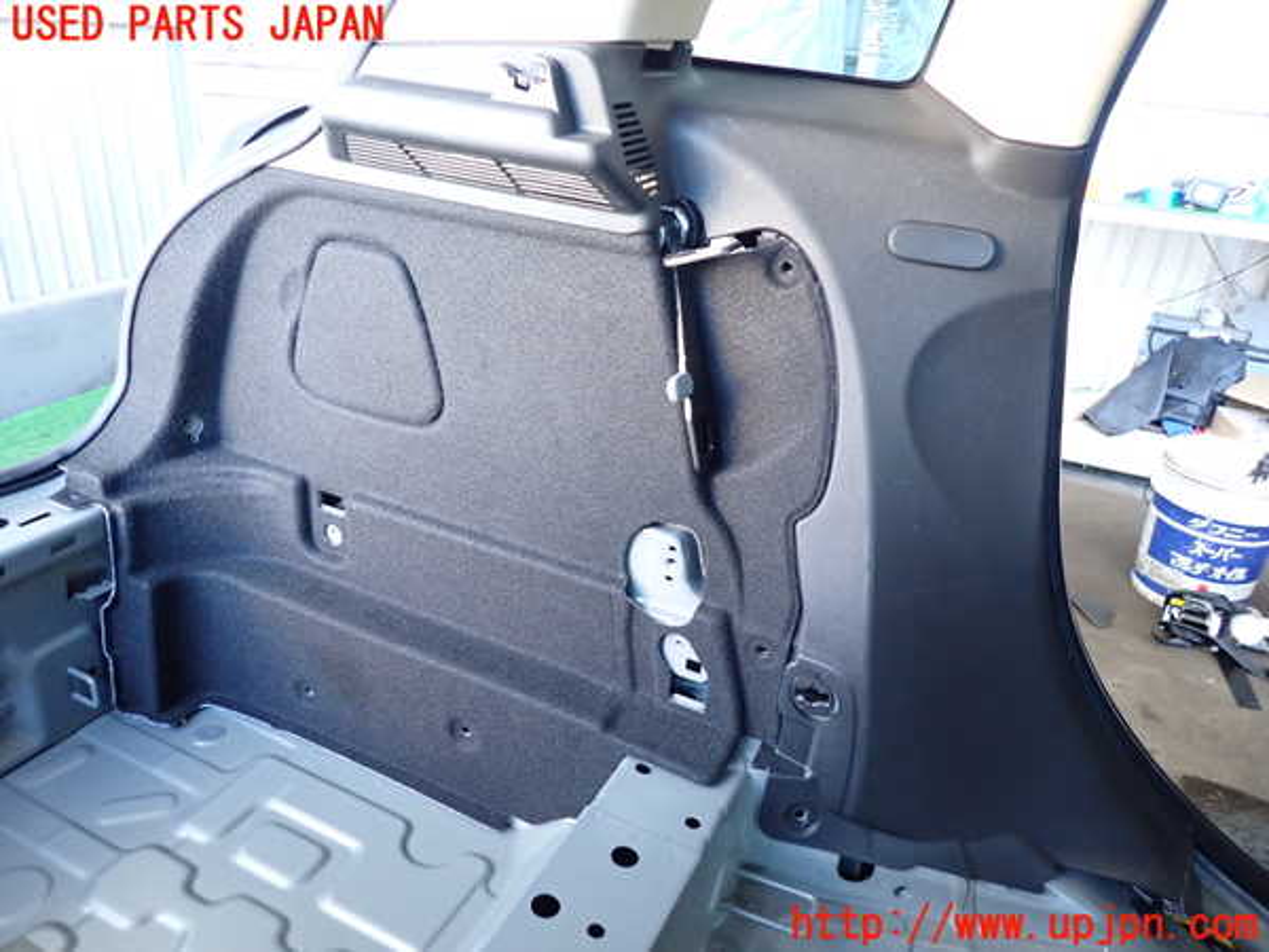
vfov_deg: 54.9
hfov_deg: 69.4
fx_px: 916
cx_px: 634
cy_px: 476
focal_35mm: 25
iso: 500
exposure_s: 1/30
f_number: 2
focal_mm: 4.5
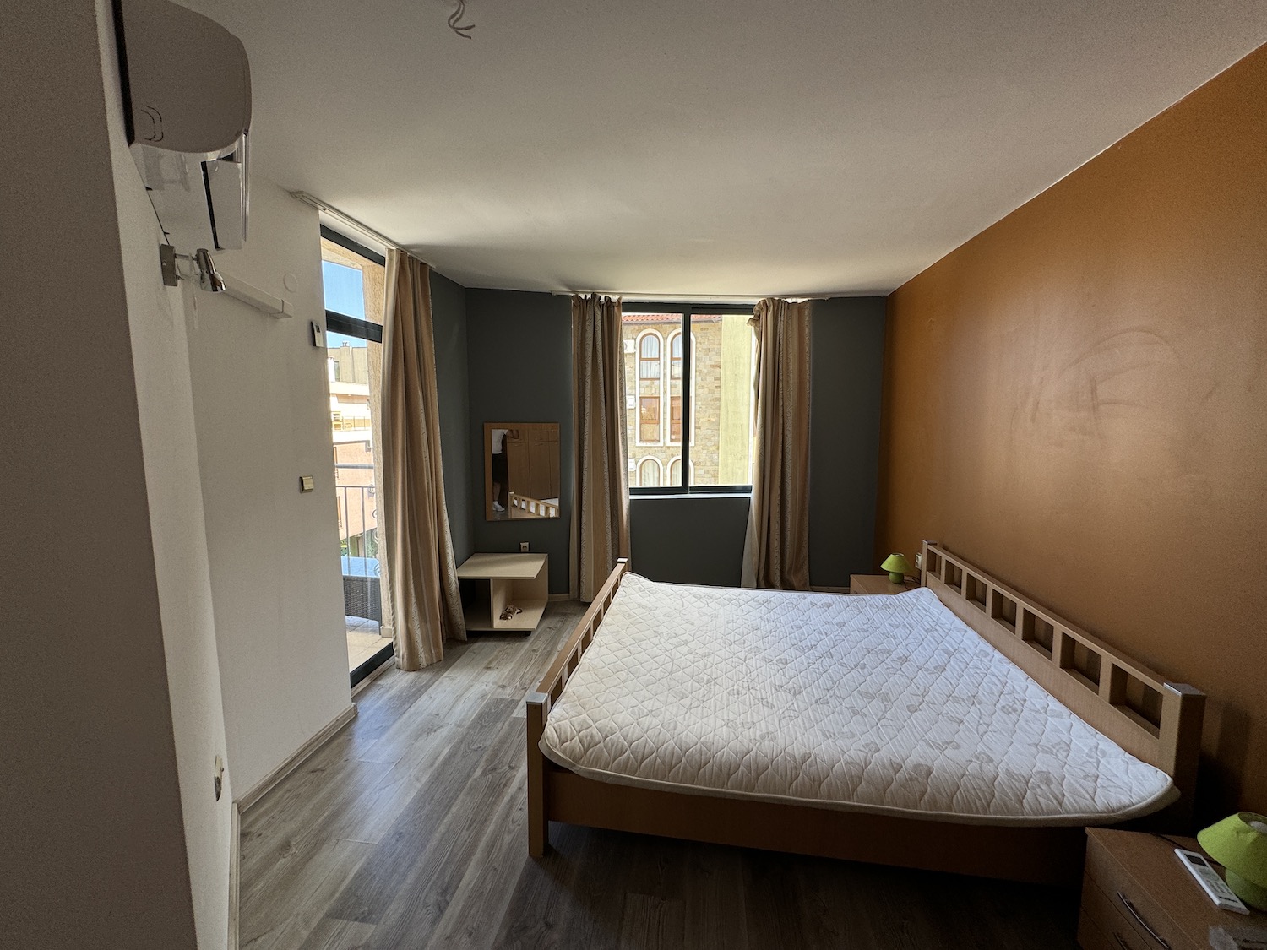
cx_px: 634
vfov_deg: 85.7
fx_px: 512
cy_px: 475
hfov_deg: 102.1
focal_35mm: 14
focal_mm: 2.22
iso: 64
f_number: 2.2
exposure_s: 1/100
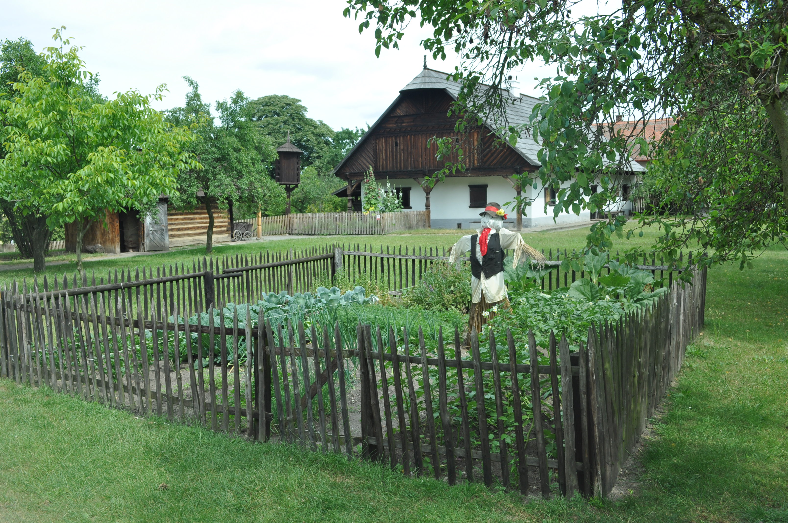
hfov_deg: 62.0
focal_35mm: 30
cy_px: 262
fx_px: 656
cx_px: 394
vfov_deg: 43.5
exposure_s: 1/200
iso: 200
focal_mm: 20
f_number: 8
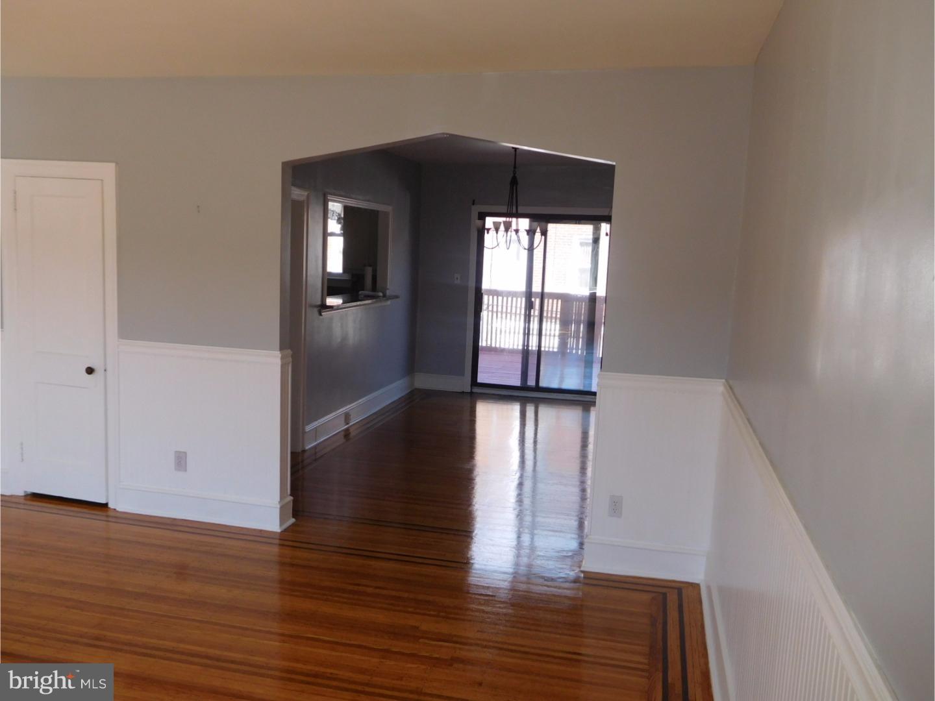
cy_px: 350
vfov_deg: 49.7
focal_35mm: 28
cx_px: 468
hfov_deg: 63.4
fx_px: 756
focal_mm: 5
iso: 125
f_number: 3.5
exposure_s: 1/100
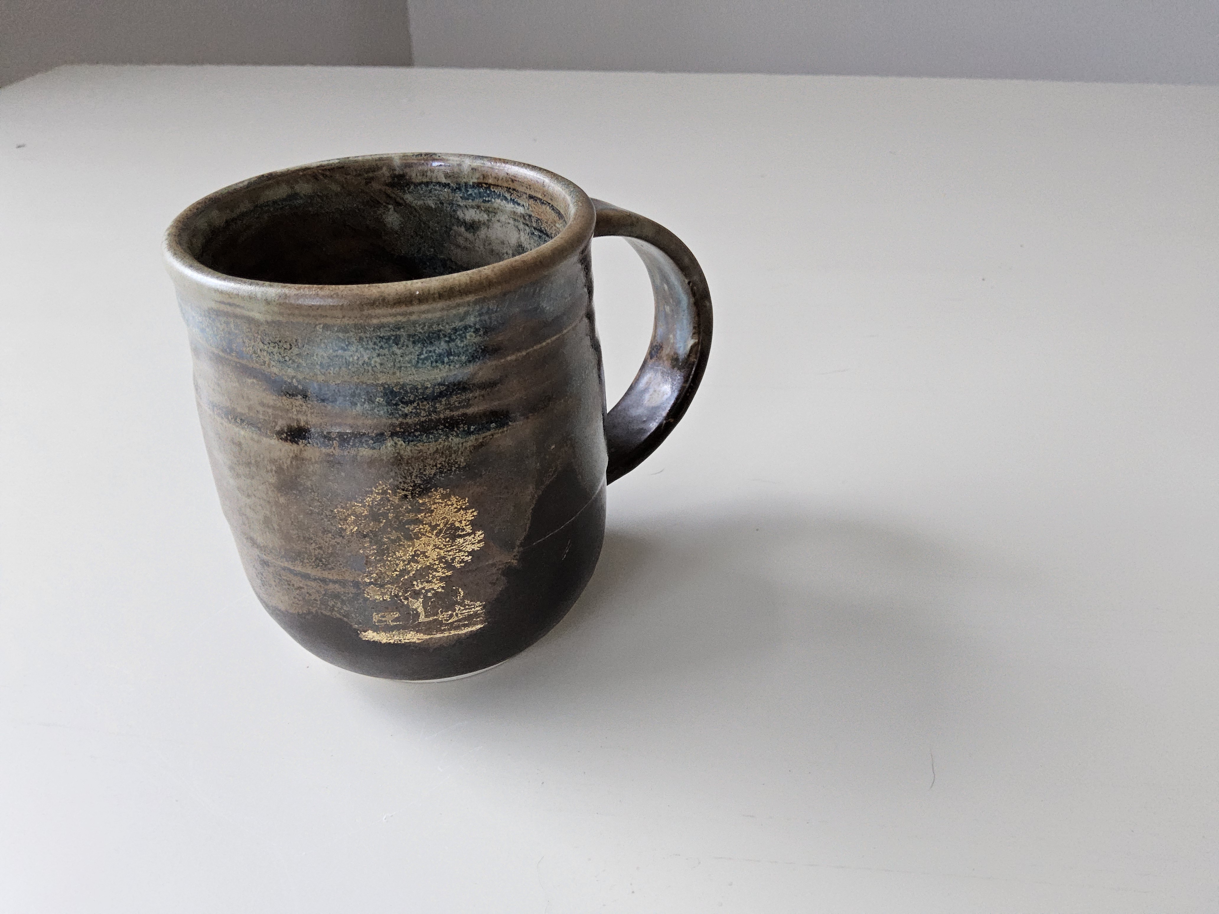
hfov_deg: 73.9
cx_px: 610
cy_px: 457
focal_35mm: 23
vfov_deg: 58.9
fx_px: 810
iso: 500
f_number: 2
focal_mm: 3.08
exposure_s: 1/120
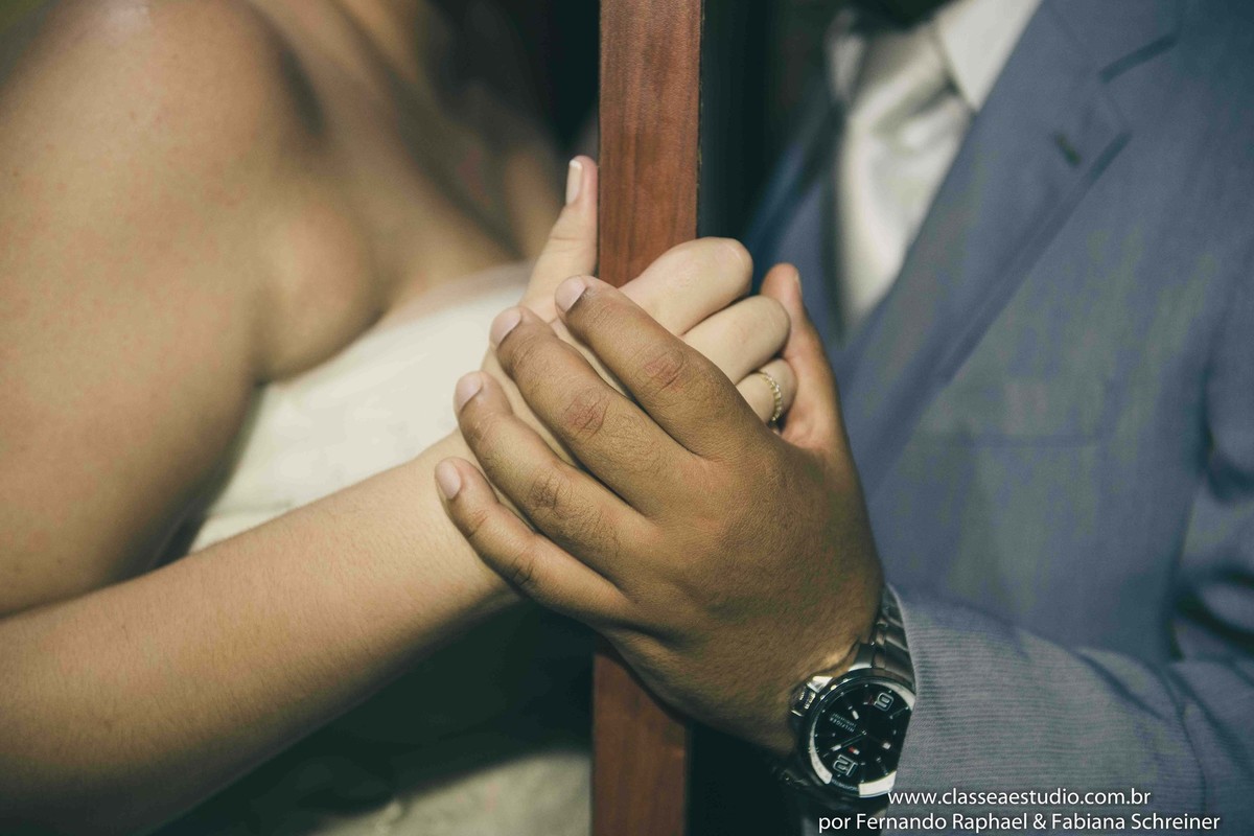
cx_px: 627
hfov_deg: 35.6
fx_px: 1951
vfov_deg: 24.2
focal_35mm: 56
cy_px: 418
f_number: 2.8
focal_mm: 56
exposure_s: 1/125
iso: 1600
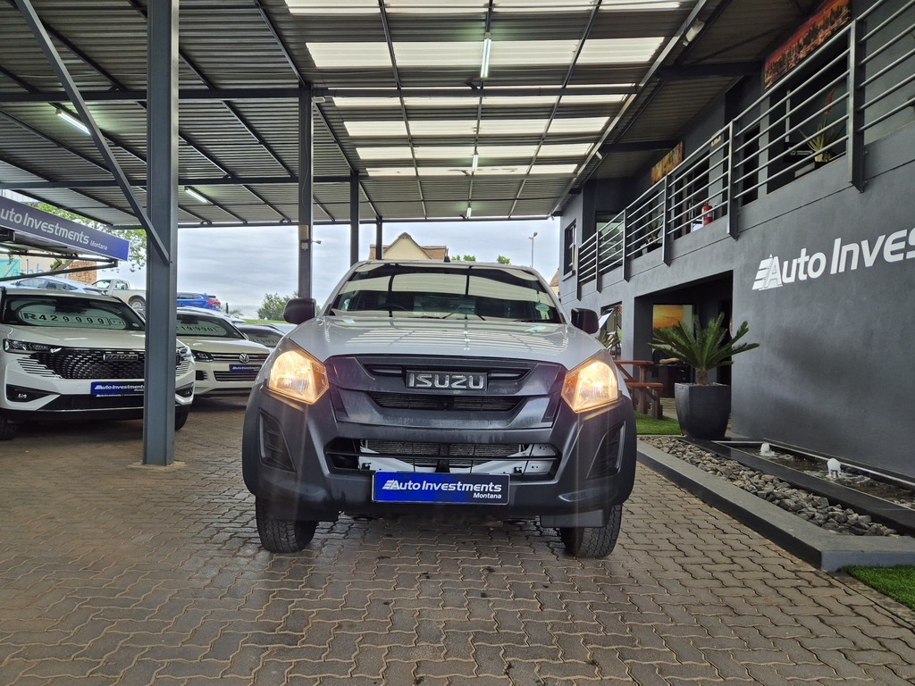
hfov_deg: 73.9
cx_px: 458
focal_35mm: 23
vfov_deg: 58.9
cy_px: 343
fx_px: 608
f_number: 1.8
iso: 125
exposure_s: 1/100
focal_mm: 5.4
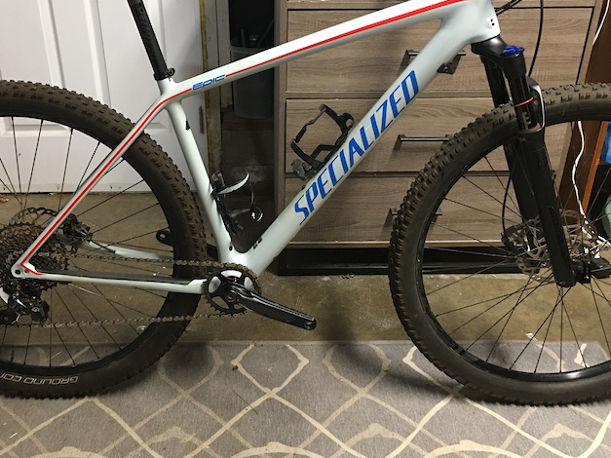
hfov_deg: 50.1
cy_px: 189
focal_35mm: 37
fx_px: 653
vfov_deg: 38.5
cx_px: 273
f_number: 2.2
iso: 100
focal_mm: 4.15
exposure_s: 1/10
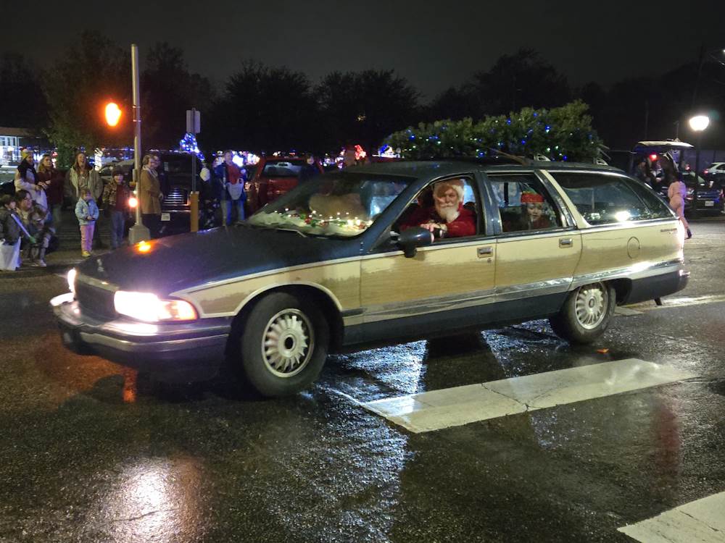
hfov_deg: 73.9
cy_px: 272
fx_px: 482
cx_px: 362
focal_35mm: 23
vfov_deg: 58.9
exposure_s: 1/60
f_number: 1.8
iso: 2000
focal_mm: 5.4
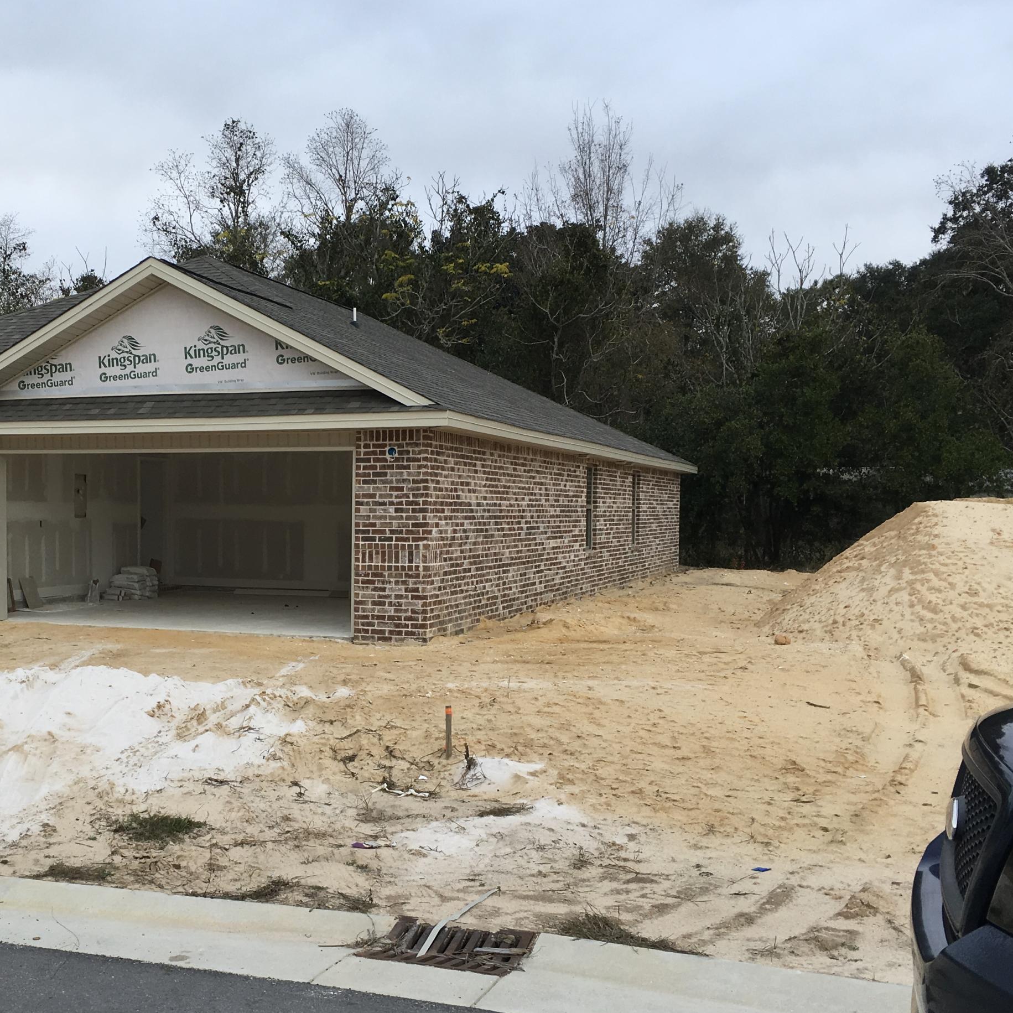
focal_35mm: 42
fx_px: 1391
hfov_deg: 39.4
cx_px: 308
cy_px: 578
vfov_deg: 39.9
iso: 25
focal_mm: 4.15
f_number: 2.2
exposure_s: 1/999
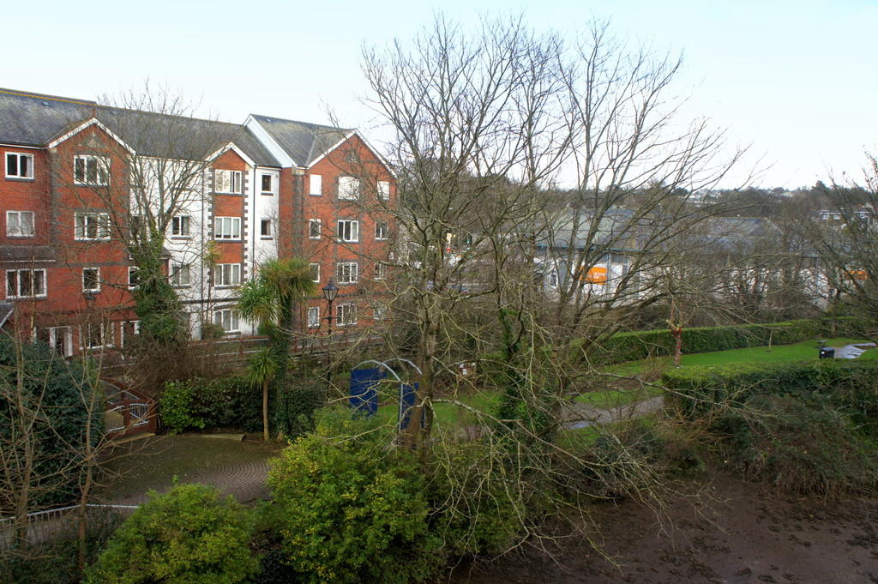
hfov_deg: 67.4
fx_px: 658
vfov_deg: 47.9
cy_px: 292
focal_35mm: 27
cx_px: 439
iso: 200
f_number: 6.3
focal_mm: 18
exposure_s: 1/100
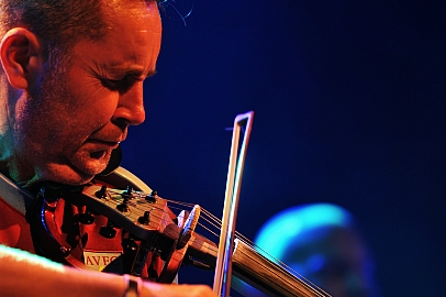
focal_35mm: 315
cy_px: 143
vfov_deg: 4.4
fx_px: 3899
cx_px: 160
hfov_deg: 6.5
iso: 1000
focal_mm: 200
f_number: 3.5
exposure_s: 1/80
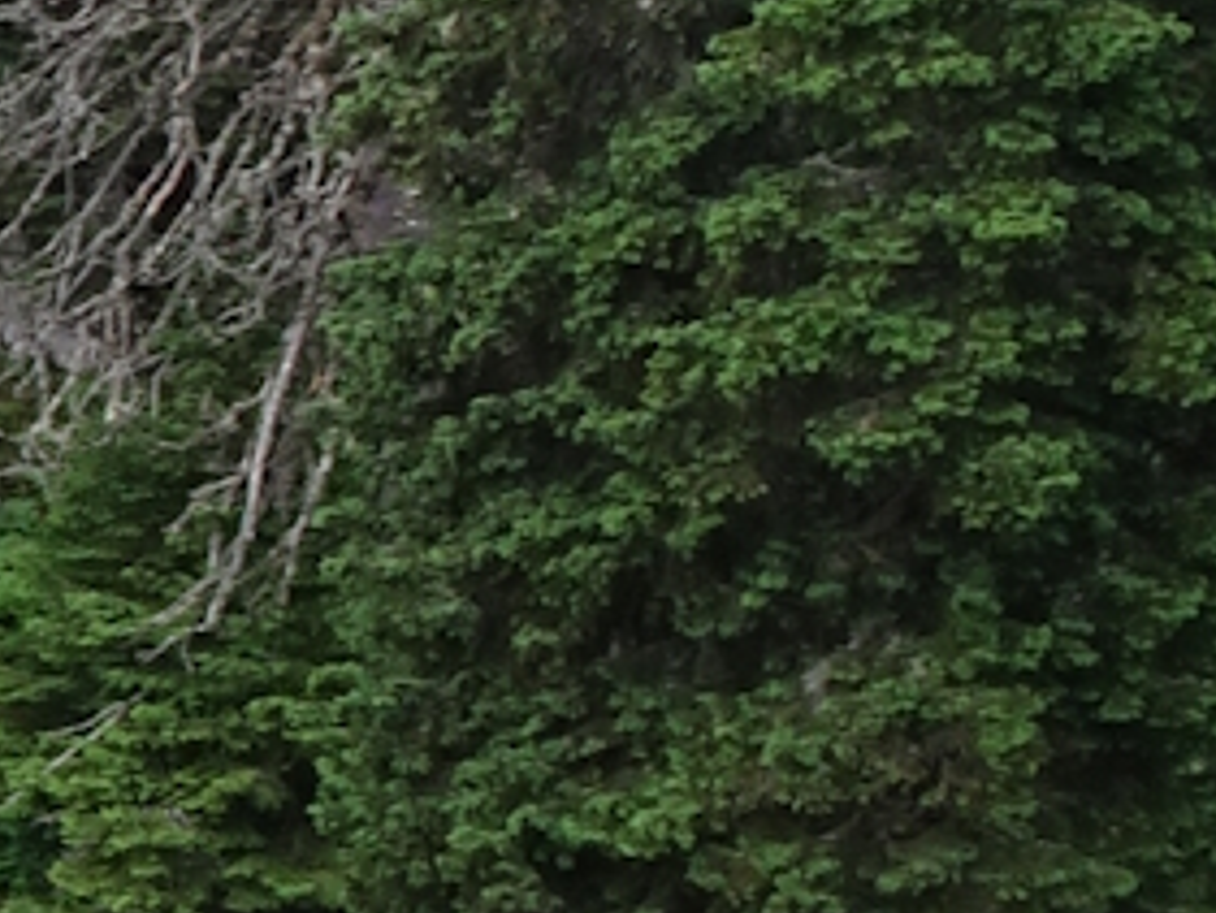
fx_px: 5763
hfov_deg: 9.5
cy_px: 524
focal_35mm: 164
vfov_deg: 9.1
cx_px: -2363
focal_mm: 4.1
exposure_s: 1/40
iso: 80
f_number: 3.5
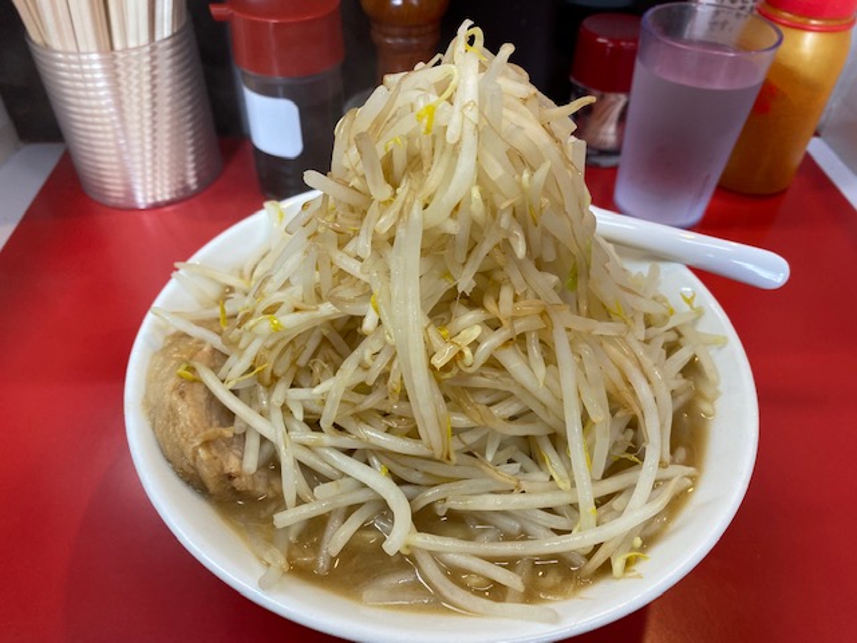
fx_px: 644
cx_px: 428
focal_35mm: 26
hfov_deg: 67.3
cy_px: 322
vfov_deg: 53.1
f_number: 1.8
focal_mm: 4.25
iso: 125
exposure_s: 1/100
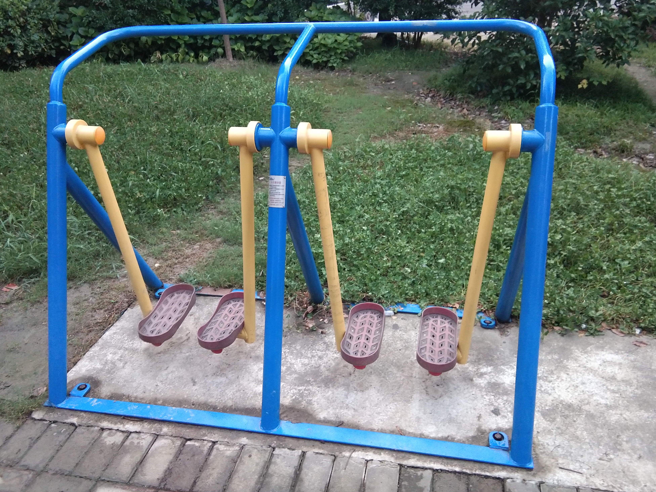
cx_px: 328
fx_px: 625
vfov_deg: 42.9
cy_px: 241
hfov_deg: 55.4
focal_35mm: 33
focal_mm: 3.69
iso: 500
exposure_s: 1/33.3
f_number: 2.2
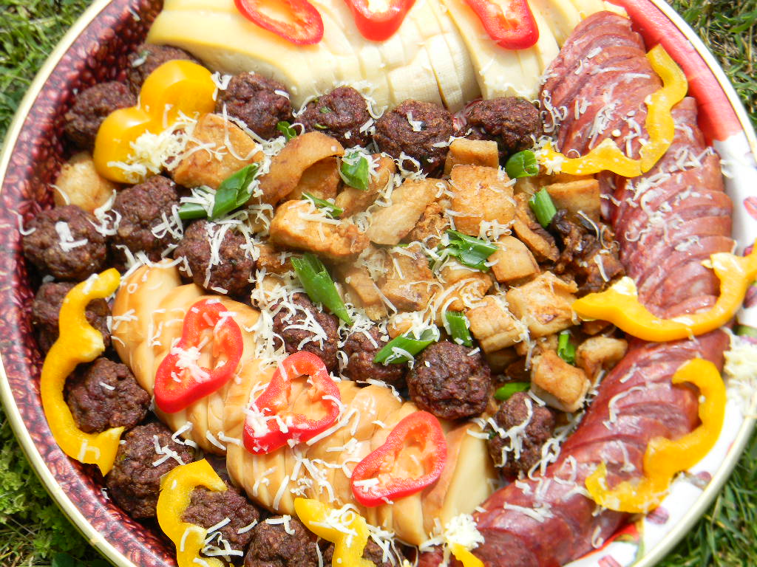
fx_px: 1815
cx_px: 378
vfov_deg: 17.8
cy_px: 284
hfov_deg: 23.6
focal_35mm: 83
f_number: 4.5
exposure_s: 1/479
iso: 80
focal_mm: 15.1
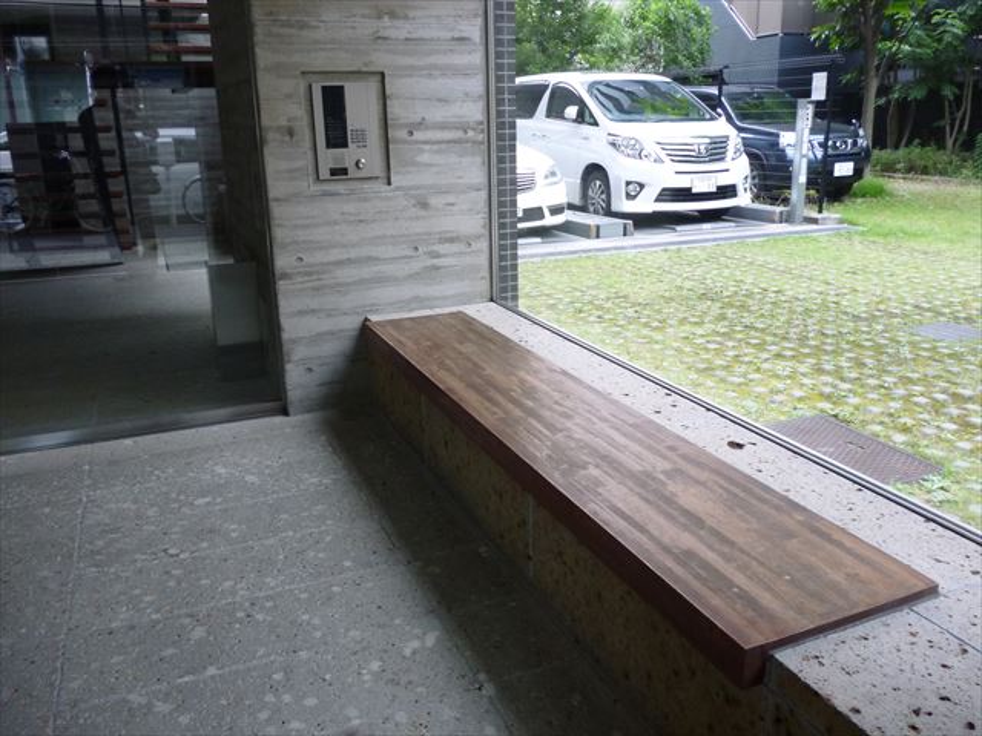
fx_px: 794
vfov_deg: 49.7
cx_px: 491
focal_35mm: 28
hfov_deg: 63.4
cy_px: 368
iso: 250
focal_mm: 5
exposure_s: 1/60
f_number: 3.1
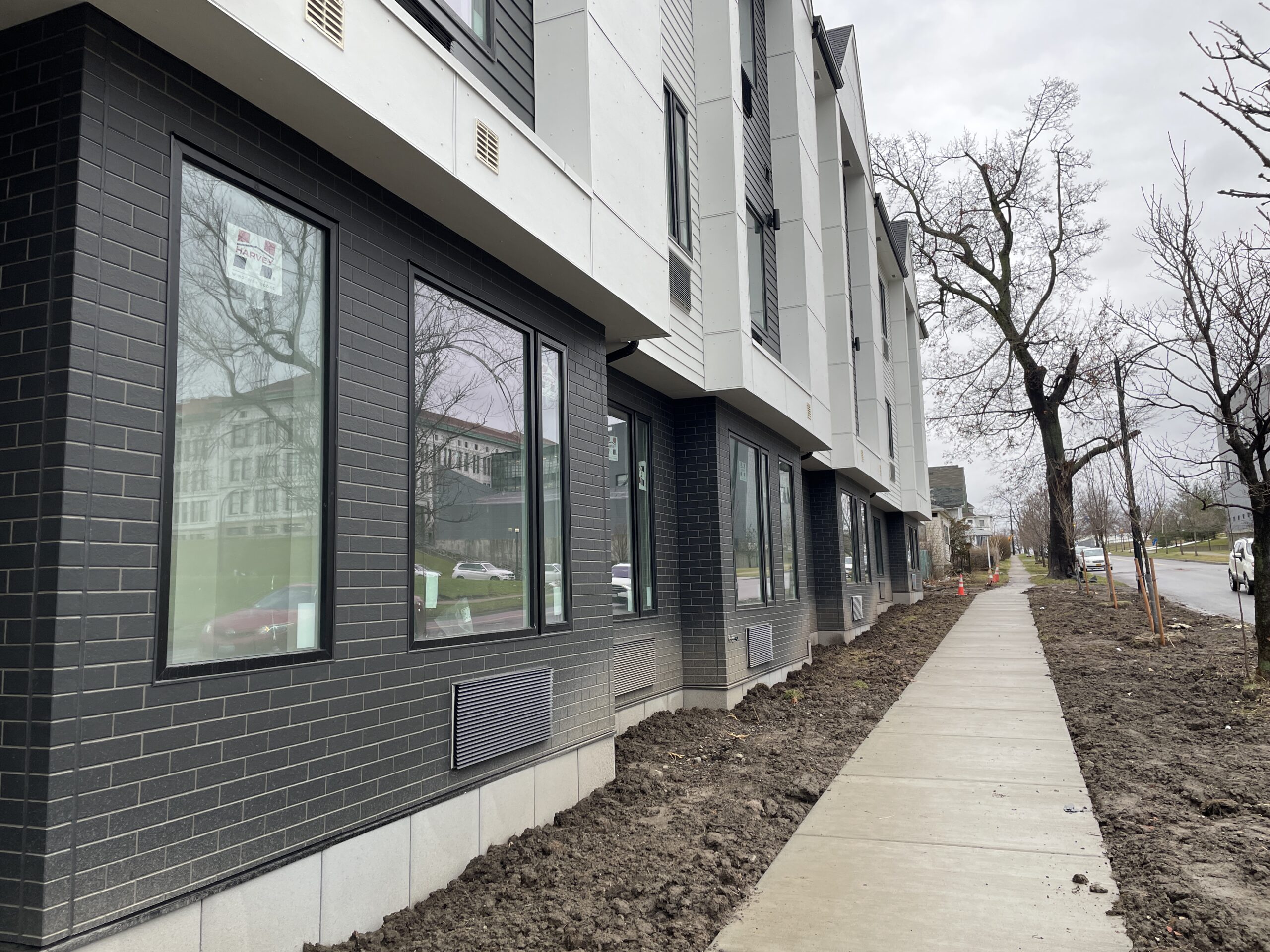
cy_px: 476
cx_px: 635
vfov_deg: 53.1
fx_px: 954
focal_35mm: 26
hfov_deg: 67.3
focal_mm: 4.2
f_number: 1.6
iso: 32
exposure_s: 1/418
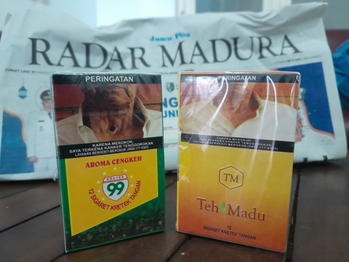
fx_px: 272
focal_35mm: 27
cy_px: 131
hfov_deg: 65.3
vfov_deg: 51.4
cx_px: 174
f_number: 1.8
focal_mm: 4
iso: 640
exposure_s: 1/10
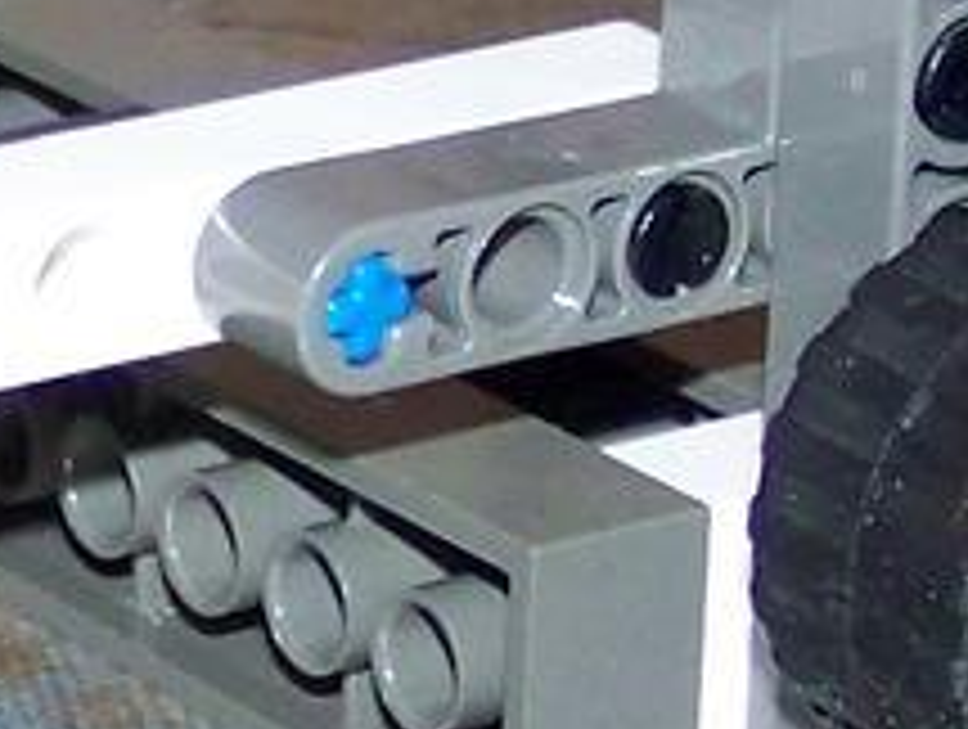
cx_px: -248
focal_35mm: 271
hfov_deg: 7.2
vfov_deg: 5.5
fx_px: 7591
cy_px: 459
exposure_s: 1/30
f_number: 2.8
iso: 200
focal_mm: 6.3
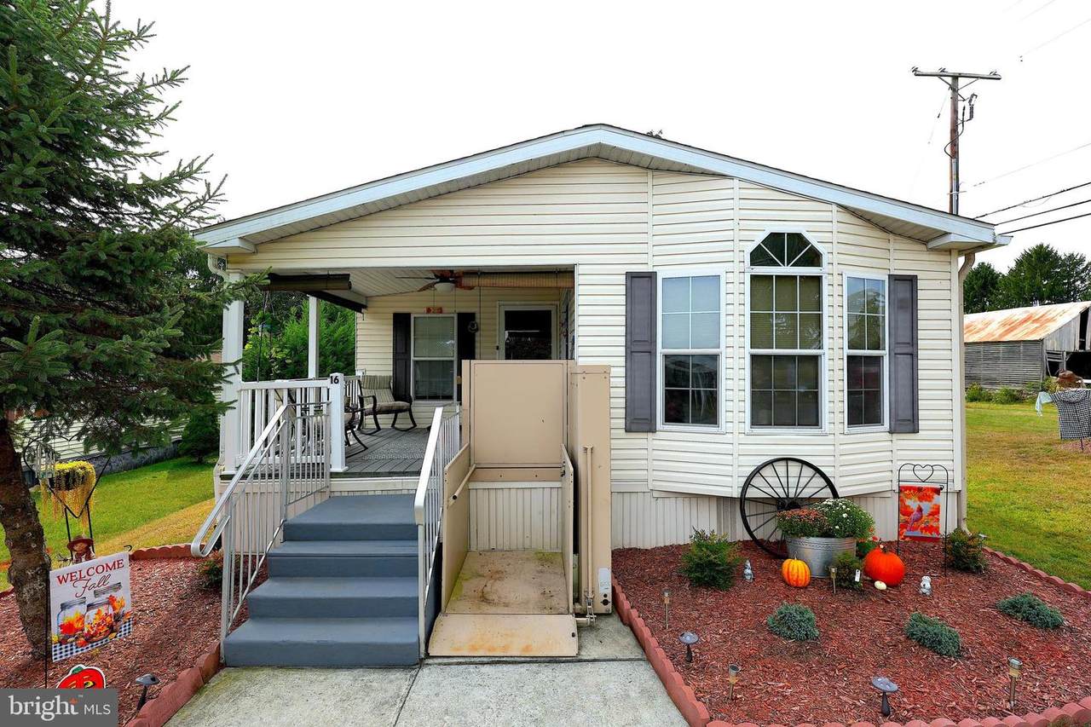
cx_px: 546
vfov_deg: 72.0
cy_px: 364
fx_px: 500
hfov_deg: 95.0
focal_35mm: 16
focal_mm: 11
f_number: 4.5
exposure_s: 1/320
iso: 100
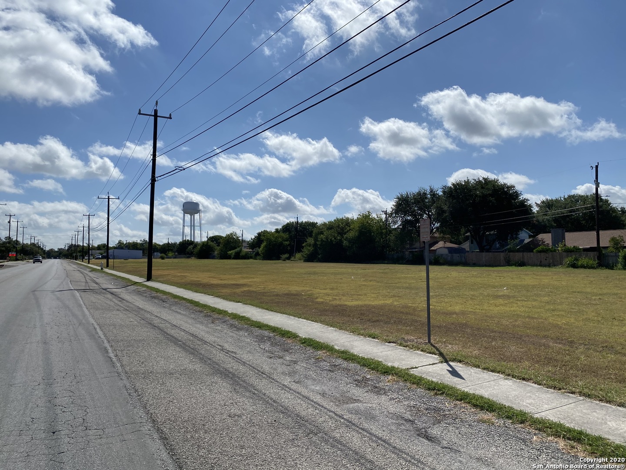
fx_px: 470
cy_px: 235
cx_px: 313
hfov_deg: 67.3
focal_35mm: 26
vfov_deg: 53.1
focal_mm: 4.25
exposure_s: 1/9615
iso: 32
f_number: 1.8
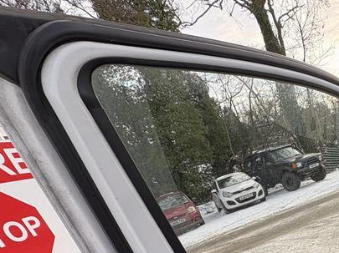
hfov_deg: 48.5
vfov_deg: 37.8
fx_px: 303
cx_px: 336
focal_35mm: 31
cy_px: 278
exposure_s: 1/219
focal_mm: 2.22
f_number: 2.2
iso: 50
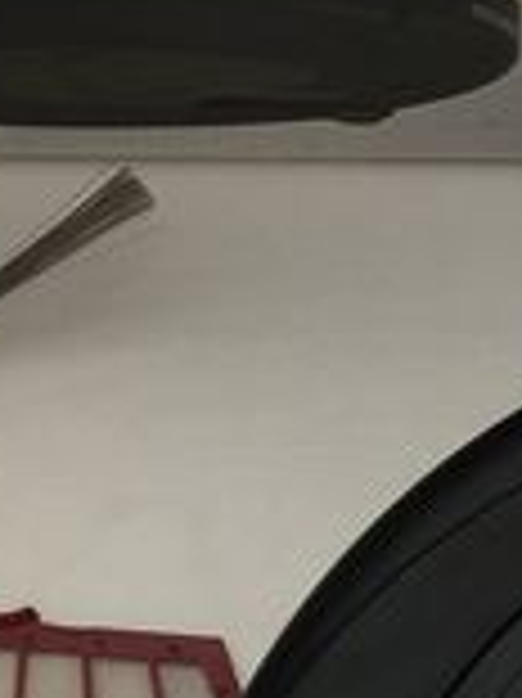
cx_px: 252
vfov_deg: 10.6
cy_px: 171
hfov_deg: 7.9
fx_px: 3765
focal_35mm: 187
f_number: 2.2
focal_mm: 4.15
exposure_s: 1/50
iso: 32
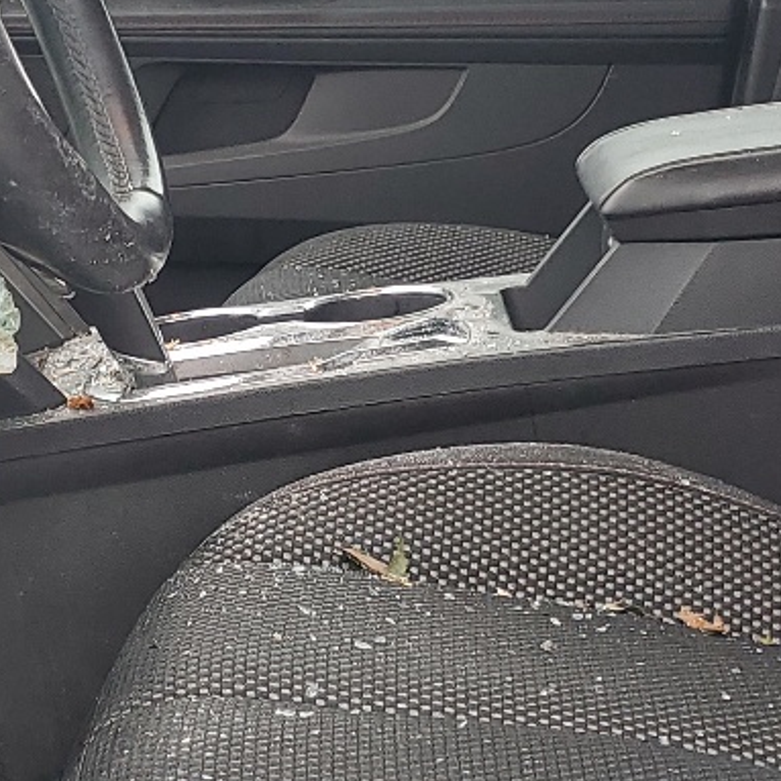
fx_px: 2450
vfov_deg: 18.1
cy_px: 359
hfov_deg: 18.1
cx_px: 271
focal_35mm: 96
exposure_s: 1/60.2
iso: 51
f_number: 1.5
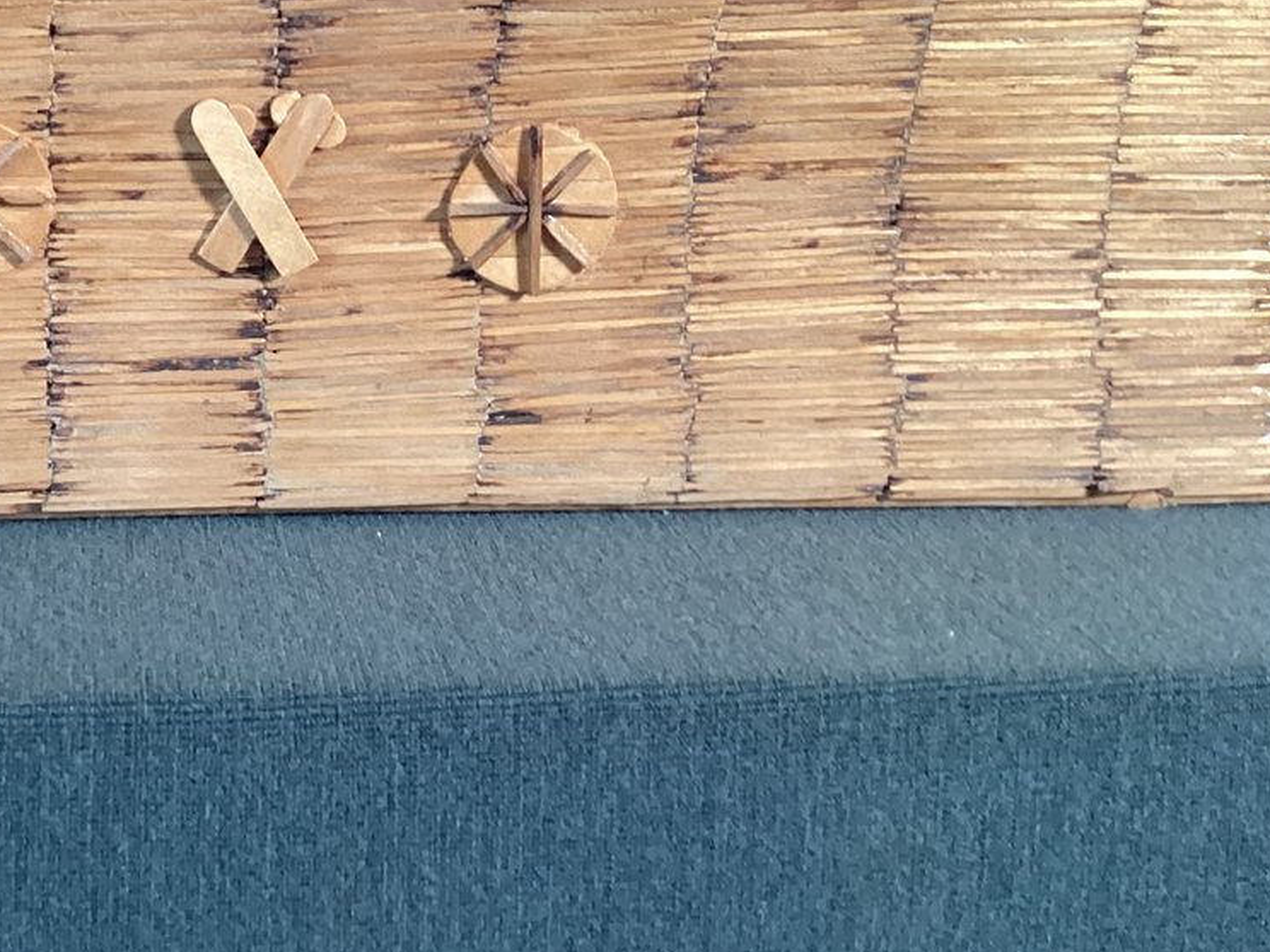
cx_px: 260
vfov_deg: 22.6
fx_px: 2311
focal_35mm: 63
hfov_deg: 30.0
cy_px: 59
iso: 160
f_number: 2.4
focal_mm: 3.3
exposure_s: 1/60
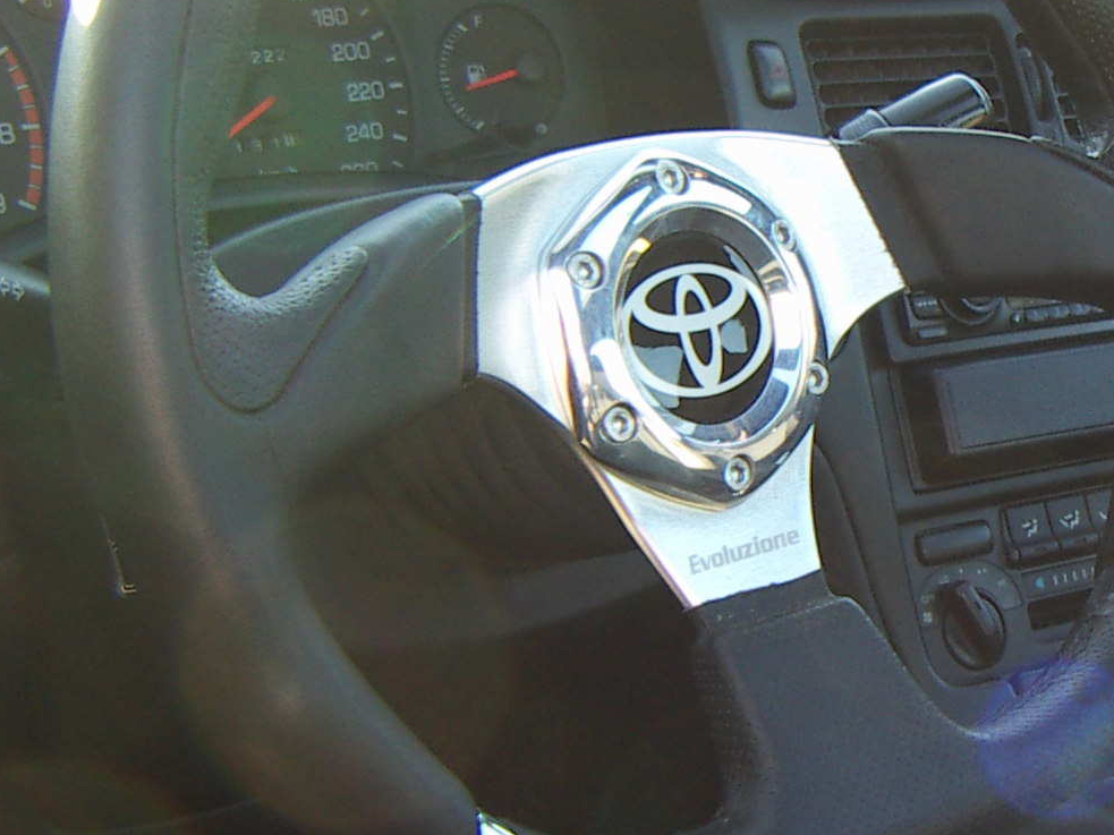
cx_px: 714
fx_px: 2413
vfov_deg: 19.6
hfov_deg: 25.9
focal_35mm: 75
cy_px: 455
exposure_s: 1/60
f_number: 2.8
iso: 50
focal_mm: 4.7
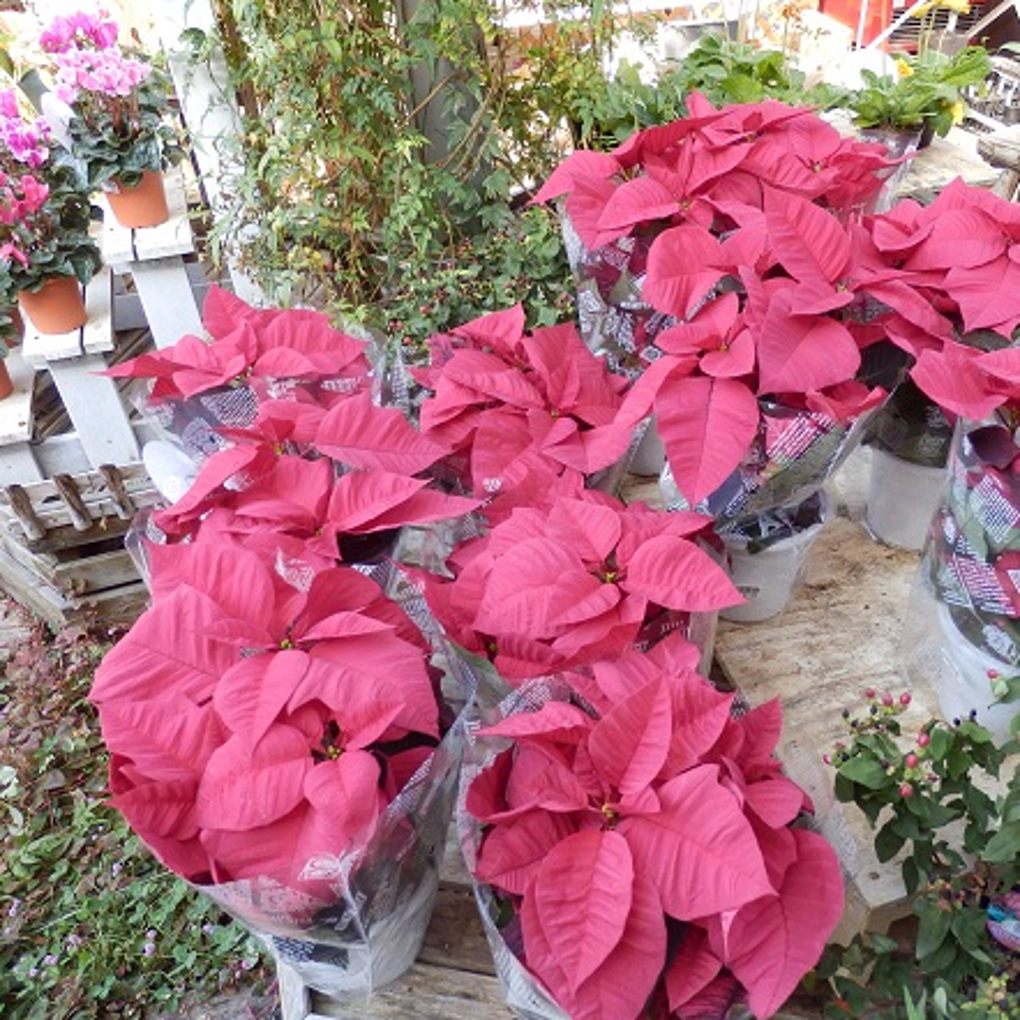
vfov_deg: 54.0
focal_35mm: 30
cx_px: 644
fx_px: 1000
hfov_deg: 53.4
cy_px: 517
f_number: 3
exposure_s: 1/50
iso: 80
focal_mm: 4.5
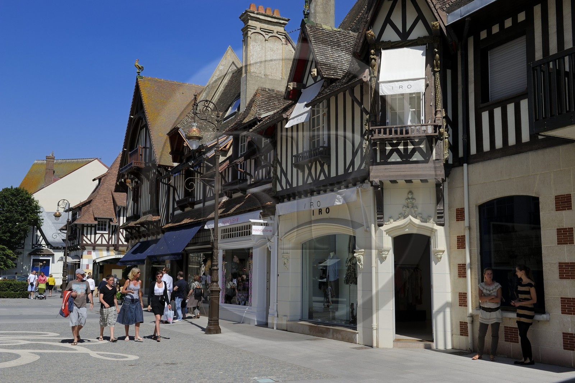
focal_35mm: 38
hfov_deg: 50.7
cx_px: 288
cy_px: 192
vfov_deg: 35.0
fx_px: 606
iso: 200
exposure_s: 1/200
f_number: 14
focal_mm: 38
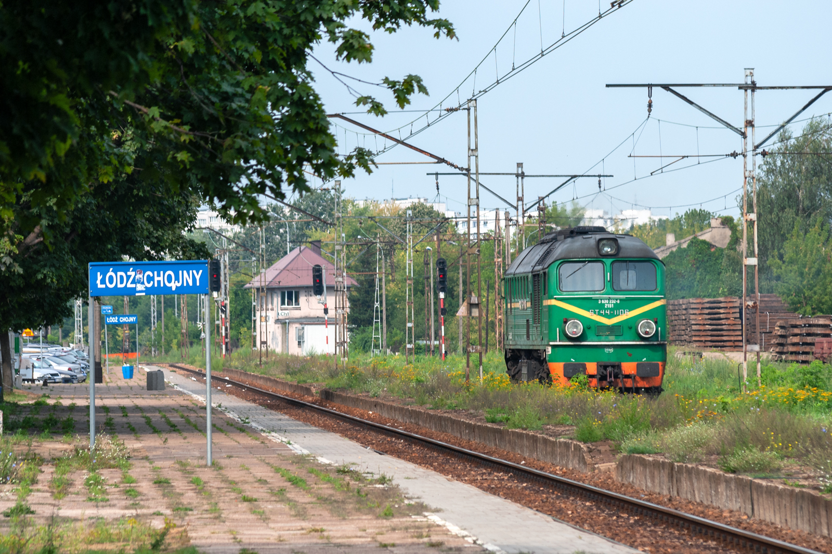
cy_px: 277
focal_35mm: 188
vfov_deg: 7.3
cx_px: 416
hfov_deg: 11.0
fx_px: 4332
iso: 100
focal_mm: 125
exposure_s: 1/320
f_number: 7.1
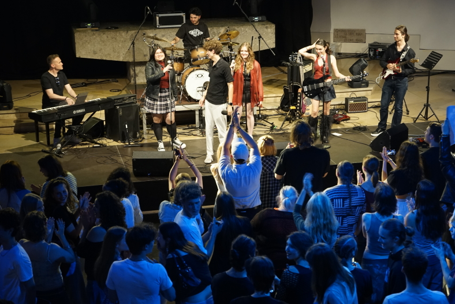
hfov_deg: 27.7
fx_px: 923
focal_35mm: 73
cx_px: 263
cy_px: 152
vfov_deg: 18.7
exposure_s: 1/80
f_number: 4
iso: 1600
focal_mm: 62
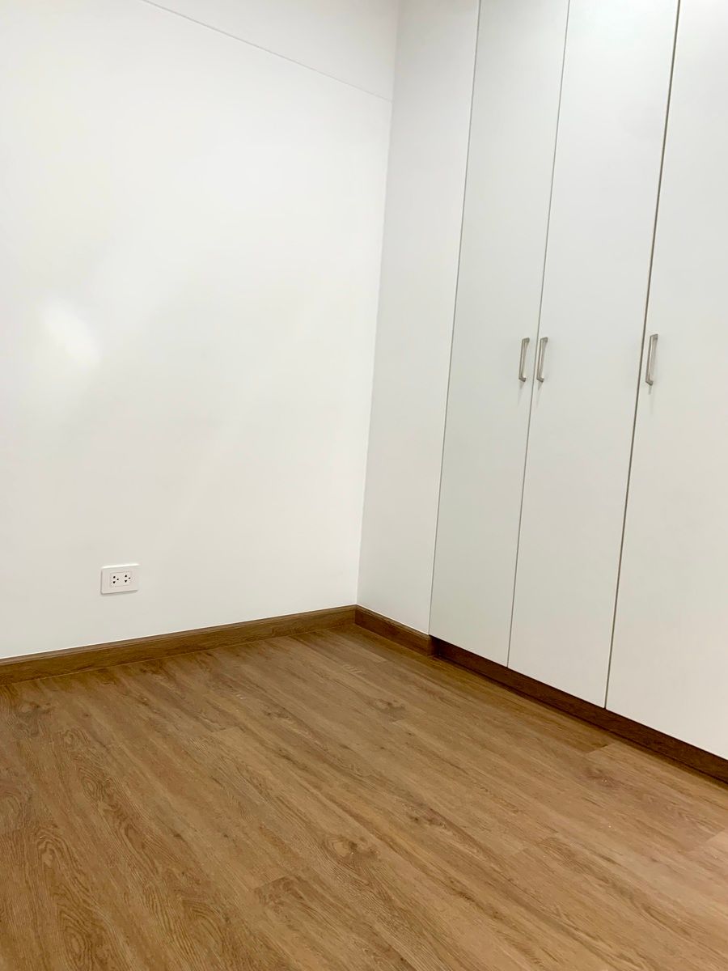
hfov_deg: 53.1
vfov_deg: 67.3
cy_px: 486
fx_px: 729
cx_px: 364
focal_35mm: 26
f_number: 1.8
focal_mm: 4.25
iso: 80
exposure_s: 1/121
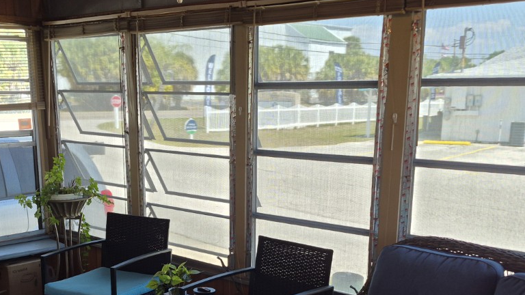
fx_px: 654
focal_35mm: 47
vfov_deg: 24.8
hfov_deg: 43.6
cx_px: 219
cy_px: 252
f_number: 1.8
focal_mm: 5.4
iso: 40
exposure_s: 1/120
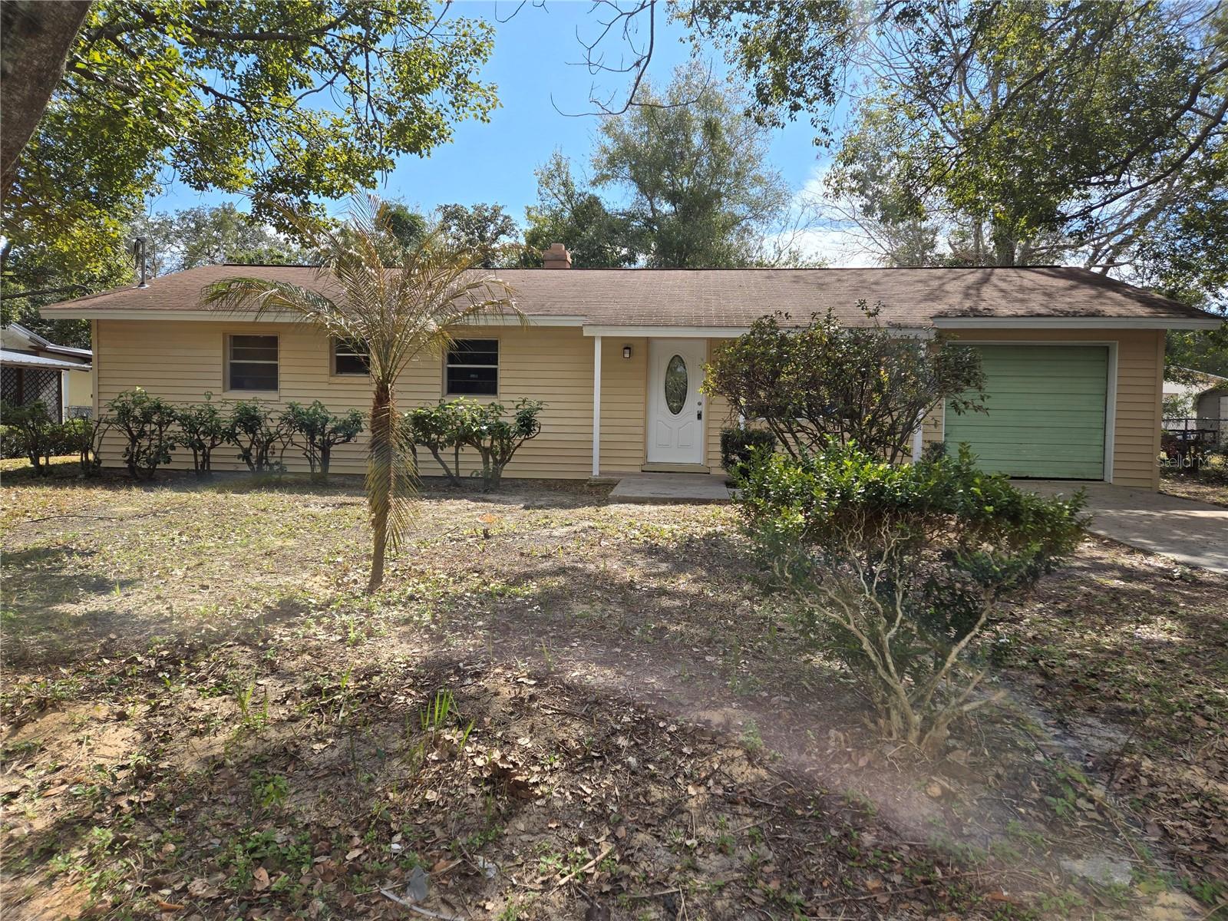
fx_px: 816
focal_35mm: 23
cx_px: 614
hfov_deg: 73.9
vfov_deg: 58.9
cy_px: 460
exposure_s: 1/1290
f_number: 1.8
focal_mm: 5.4
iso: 25
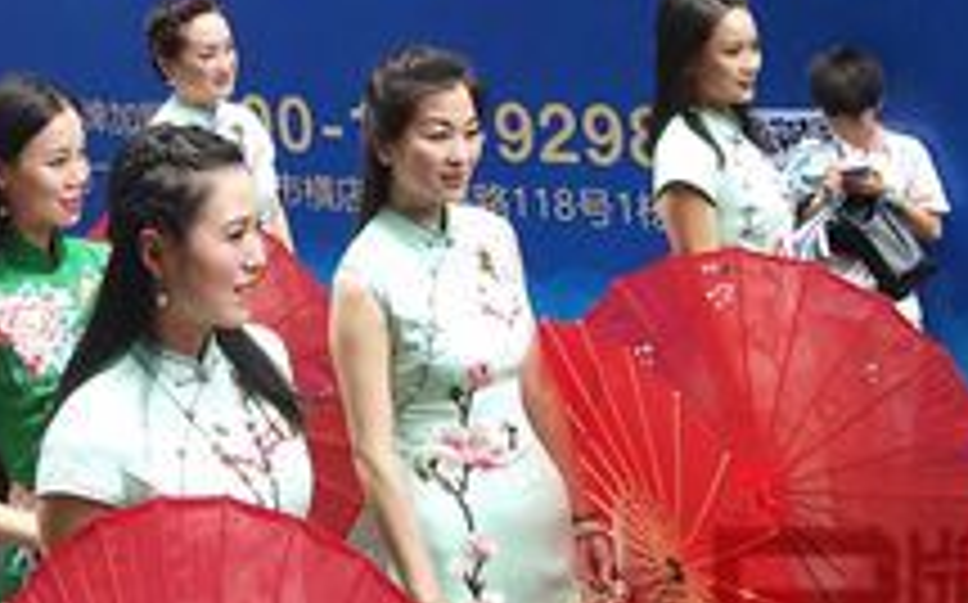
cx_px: 0
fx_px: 2030
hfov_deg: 25.5
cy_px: -288
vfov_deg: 15.6
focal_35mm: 77
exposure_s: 1/50
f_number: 2
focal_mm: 3.88
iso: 160
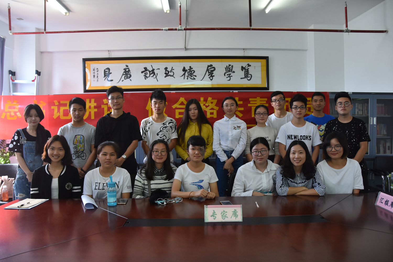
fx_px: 295
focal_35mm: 27
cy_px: 131
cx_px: 196
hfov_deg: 67.4
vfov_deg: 47.9
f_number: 4.5
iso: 800
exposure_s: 1/80
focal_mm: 18
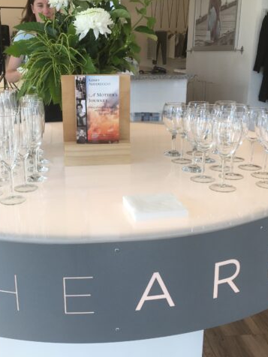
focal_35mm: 39
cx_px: 98
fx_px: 403
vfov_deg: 47.9
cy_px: 178
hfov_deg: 36.6
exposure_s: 1/100
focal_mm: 4.15
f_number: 2.2
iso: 32
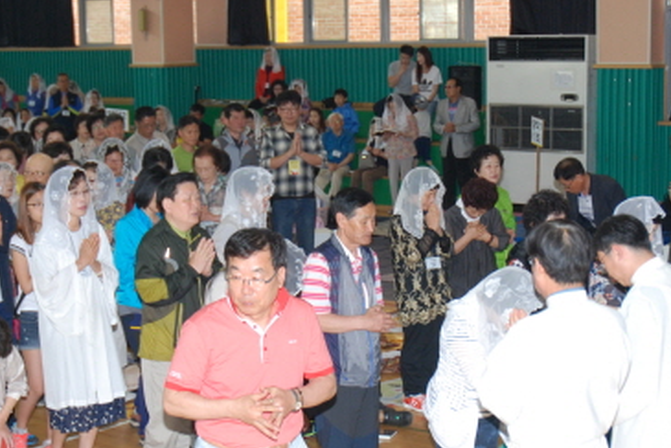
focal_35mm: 80
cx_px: 373
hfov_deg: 25.3
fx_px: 1492
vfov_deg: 17.1
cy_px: 289
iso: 400
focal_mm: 27
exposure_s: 1/60
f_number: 4.5
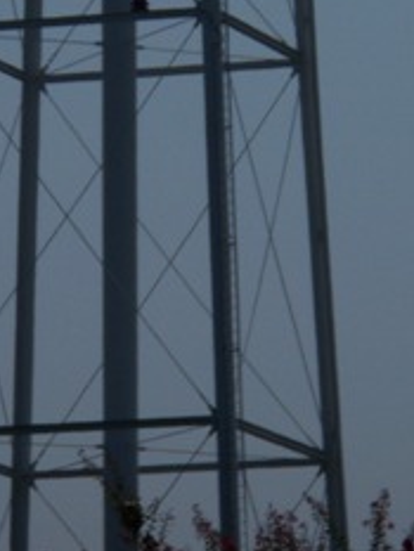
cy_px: -125
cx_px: 130
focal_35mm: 494
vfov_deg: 4.0
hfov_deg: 3.0
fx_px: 7870
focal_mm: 37.7
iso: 64
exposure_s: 1/800
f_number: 9
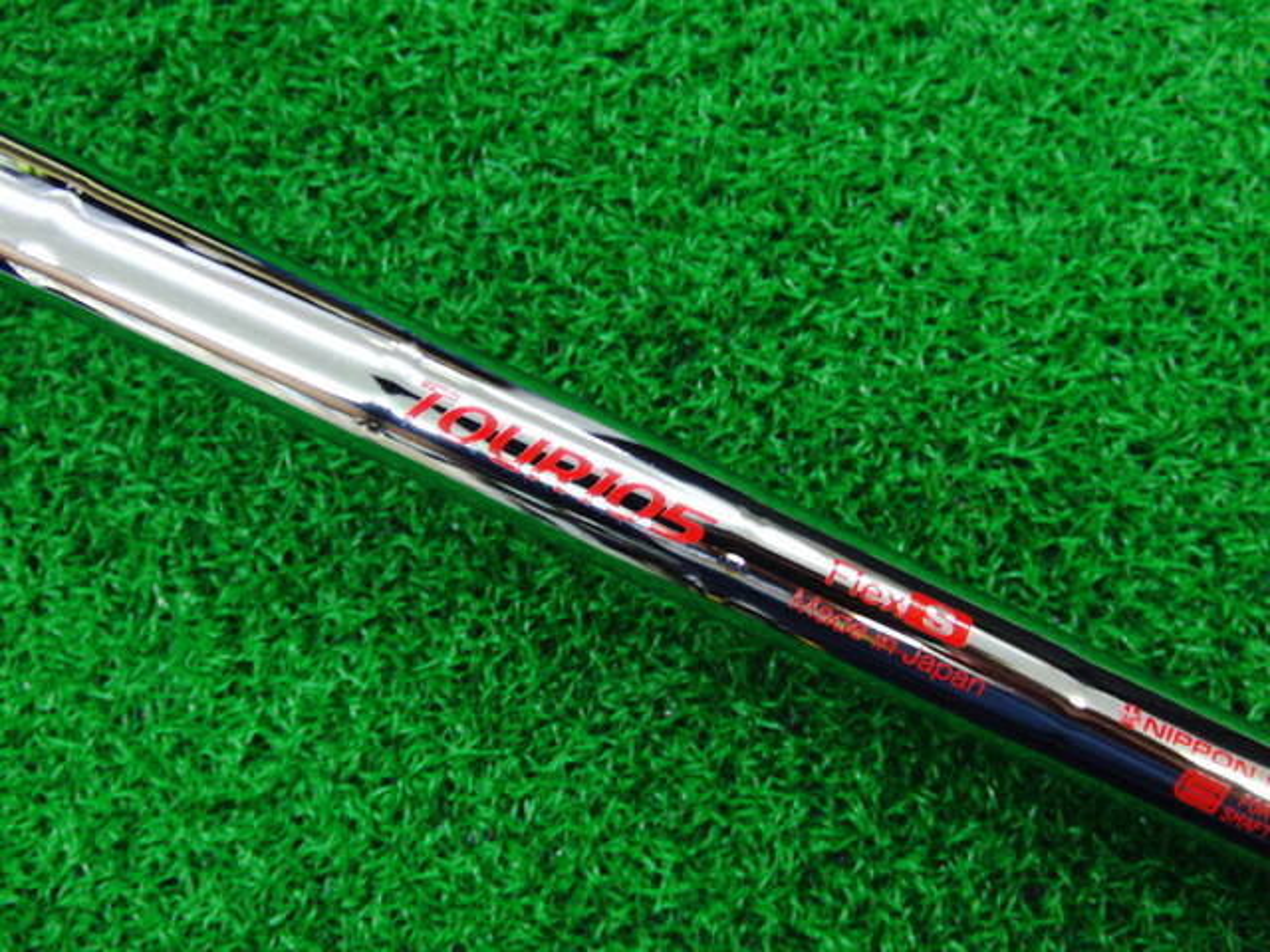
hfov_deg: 50.1
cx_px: 635
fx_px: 1357
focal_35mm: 37
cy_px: 476
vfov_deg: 38.7
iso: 400
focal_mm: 6.42
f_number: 3.6
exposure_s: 1/30
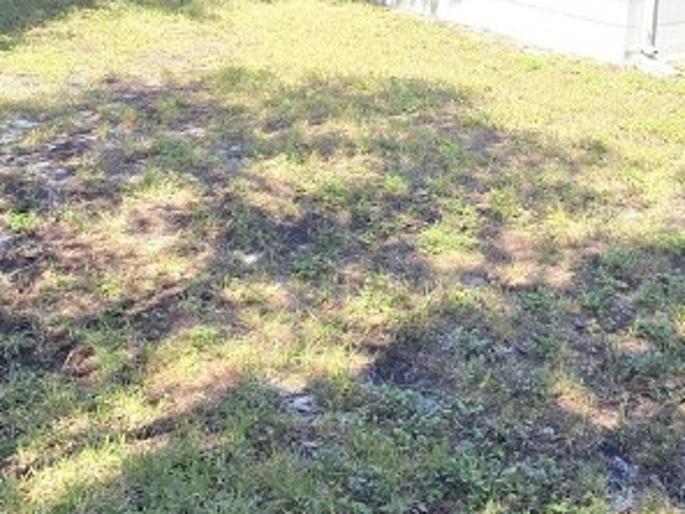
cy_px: 171
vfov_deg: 31.9
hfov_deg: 41.4
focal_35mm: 45
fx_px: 890
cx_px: 470
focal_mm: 2.2
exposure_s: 1/1027
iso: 50
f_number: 2.2
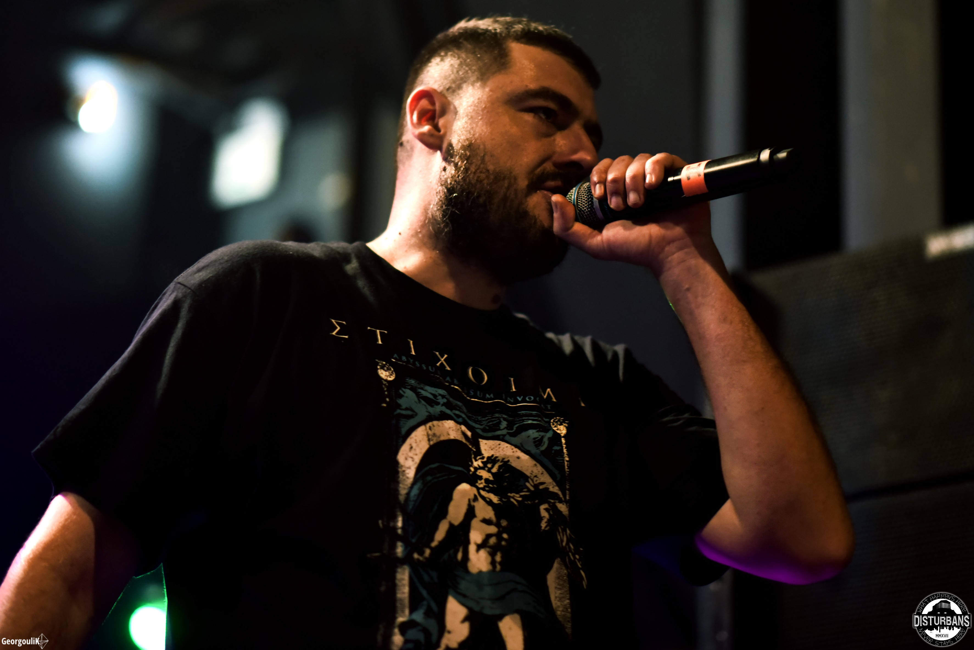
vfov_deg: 16.1
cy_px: 325
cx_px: 487
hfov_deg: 23.9
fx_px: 2301
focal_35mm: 85
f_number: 1.8
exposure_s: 1/100
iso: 3200
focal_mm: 85
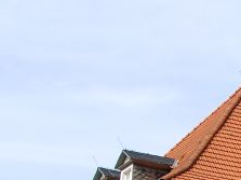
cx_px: 347
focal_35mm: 133
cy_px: 275
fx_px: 925
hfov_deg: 14.0
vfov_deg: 10.7
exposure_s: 1/518
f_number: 4
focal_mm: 7.69
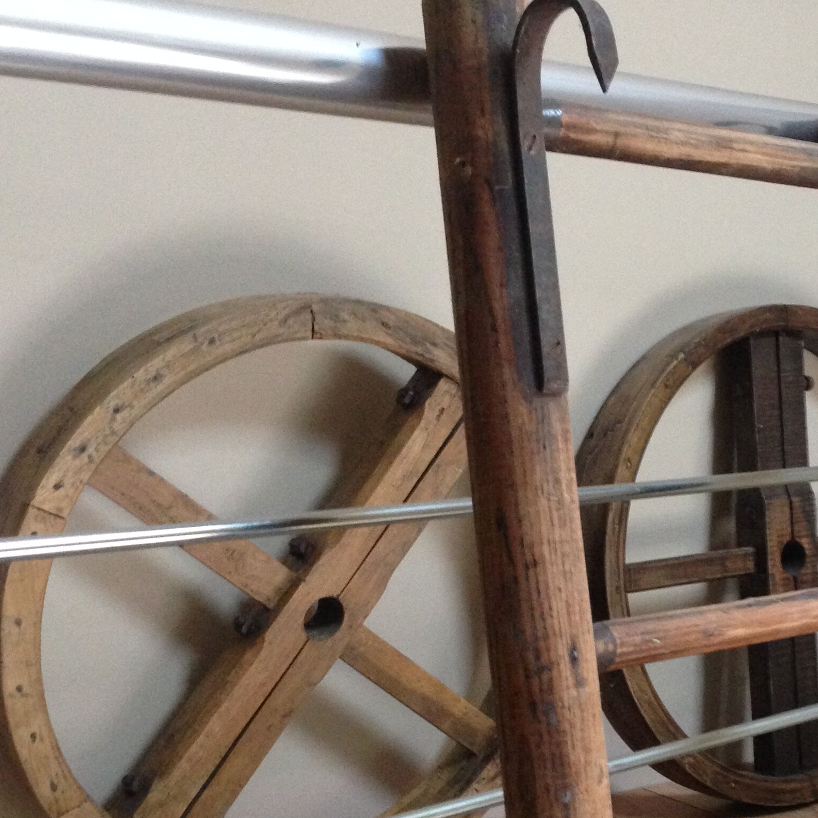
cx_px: 637
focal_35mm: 62
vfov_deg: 27.2
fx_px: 1658
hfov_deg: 27.3
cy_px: 638
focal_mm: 4.12
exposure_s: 1/20
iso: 320
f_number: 2.4
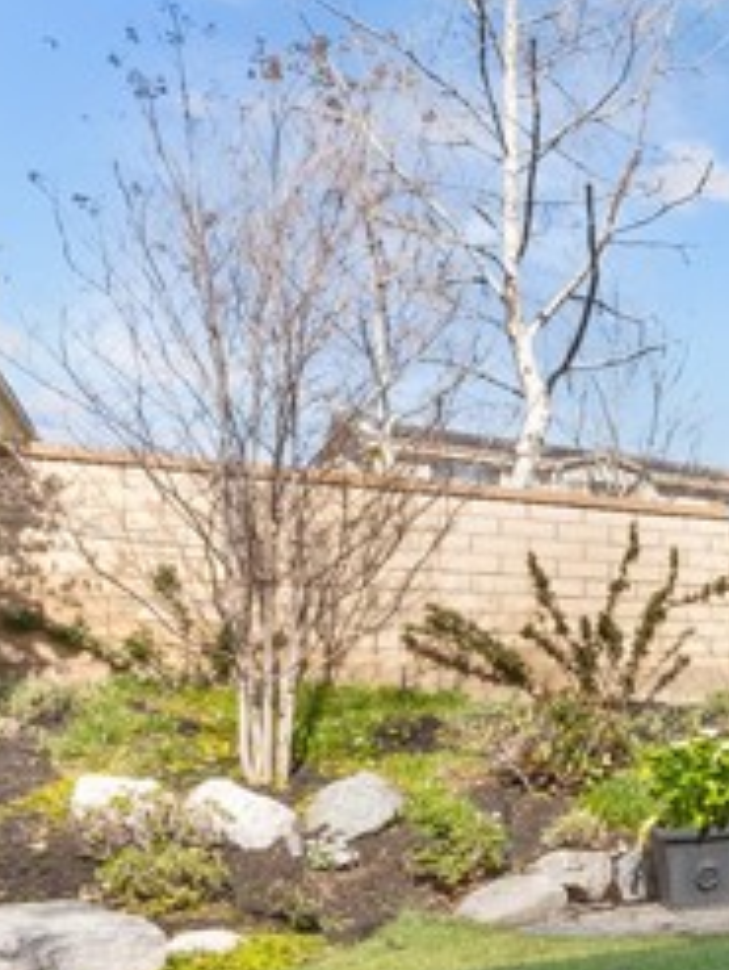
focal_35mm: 40
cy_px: 672
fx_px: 1121
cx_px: 1155
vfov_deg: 45.8
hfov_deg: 25.1
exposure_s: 1/15
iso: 2000
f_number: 22
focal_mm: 16
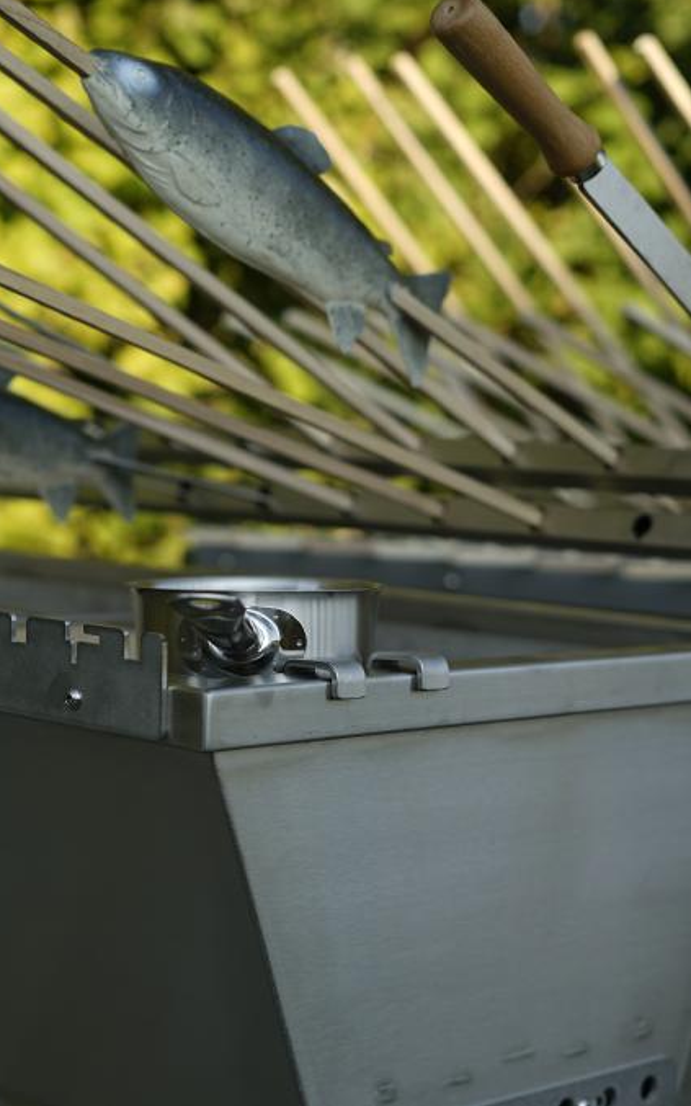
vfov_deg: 26.8
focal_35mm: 77
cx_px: 142
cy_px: 551
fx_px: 2321
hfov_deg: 16.8
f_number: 2.8
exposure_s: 1/400
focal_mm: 50
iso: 64
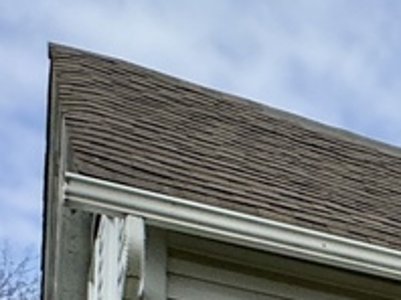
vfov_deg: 11.9
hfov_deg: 12.0
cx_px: 1132
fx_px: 1180
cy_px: 699
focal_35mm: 102
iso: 50
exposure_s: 1/2146
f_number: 2.2
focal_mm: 2.22
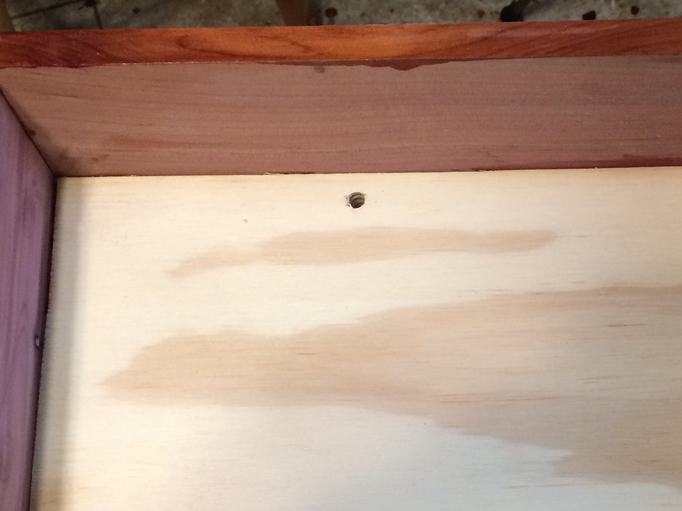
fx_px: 1202
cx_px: 515
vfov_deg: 22.9
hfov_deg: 31.1
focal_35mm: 61
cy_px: 537
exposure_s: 1/30
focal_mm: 4.15
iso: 100
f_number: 2.2
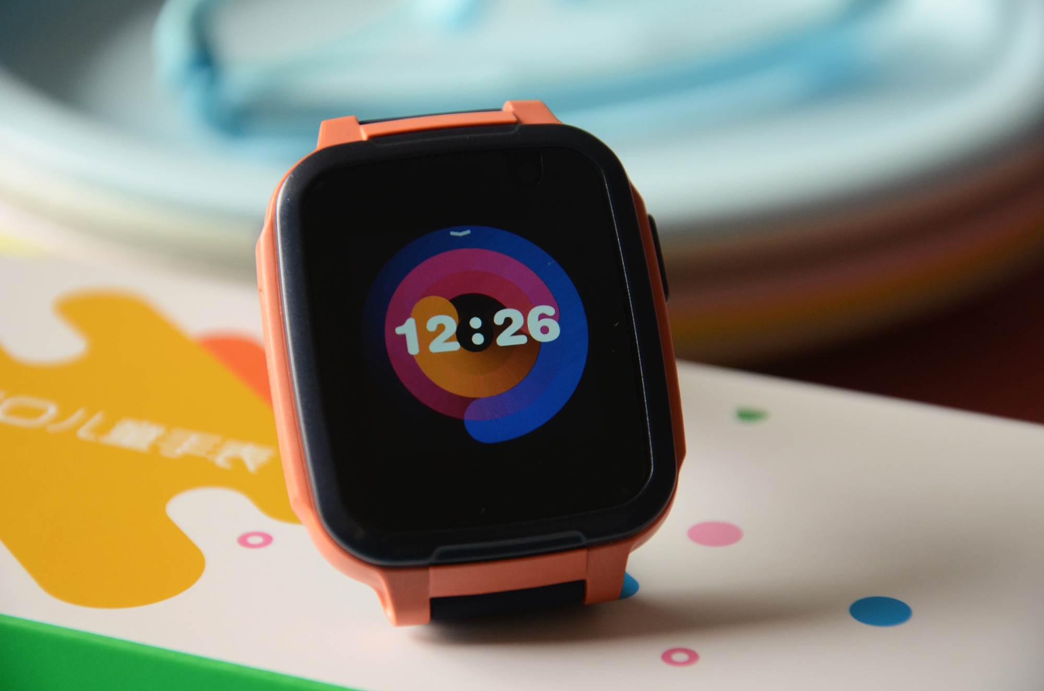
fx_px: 4557
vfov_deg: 8.7
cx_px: 522
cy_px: 346
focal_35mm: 158
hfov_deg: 13.1
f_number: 5.6
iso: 800
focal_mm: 105
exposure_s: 1/125
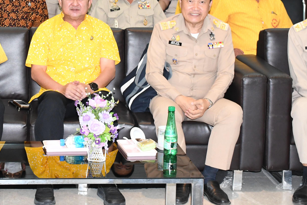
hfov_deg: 20.1
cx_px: 81
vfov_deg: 13.4
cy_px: 17
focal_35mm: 101
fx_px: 861
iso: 1600
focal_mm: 30
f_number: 5.6
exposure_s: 1/60
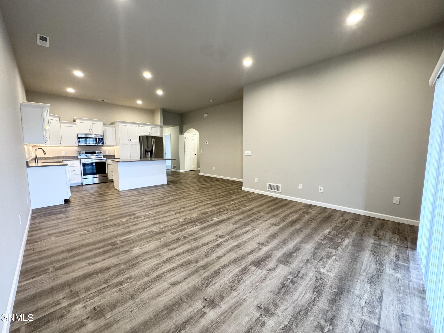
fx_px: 180
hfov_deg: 102.1
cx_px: 222
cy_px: 166
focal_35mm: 14
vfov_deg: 85.7
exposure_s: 1/60
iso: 200
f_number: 2.2
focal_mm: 2.22
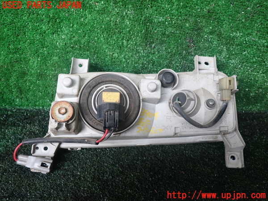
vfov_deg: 46.8
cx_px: 134
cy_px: 100
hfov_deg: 60.0
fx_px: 232
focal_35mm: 30
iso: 160
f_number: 2.3
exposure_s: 1/60
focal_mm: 5.4
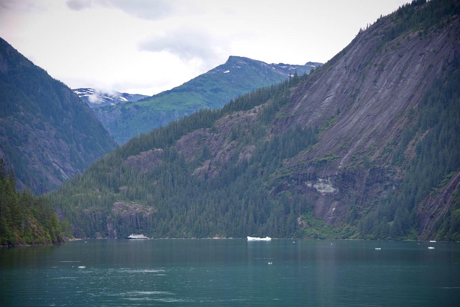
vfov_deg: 12.2
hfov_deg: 18.3
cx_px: 230
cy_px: 154
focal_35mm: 112
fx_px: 1431
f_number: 4.8
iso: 125
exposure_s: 1/250
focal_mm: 112
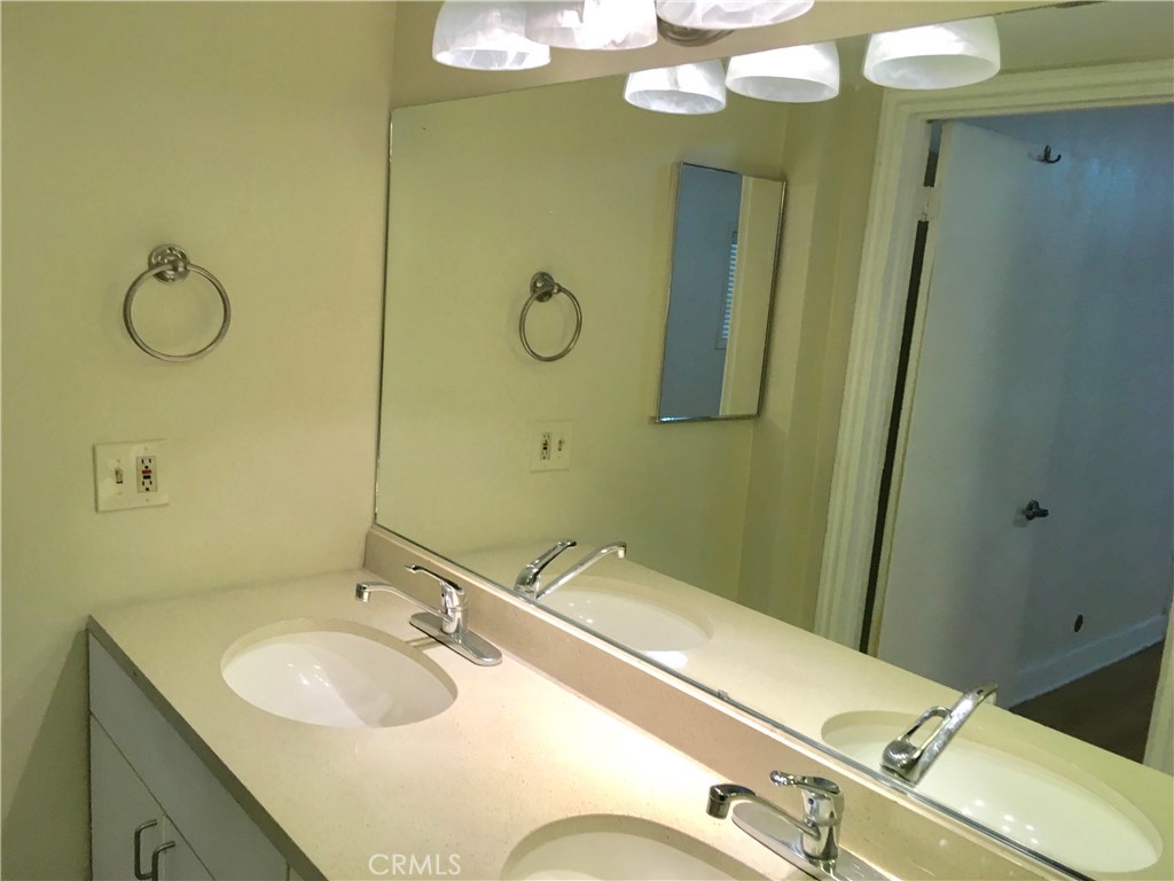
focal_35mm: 29
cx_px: 587
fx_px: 984
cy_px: 440
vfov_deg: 48.2
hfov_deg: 61.7
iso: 32
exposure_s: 1/30
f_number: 2.2
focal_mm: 4.15
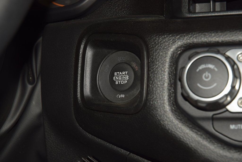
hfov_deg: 19.5
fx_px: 706
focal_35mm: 105
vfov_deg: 13.0
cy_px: 81
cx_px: 121
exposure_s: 1/125
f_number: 8
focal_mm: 70
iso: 100
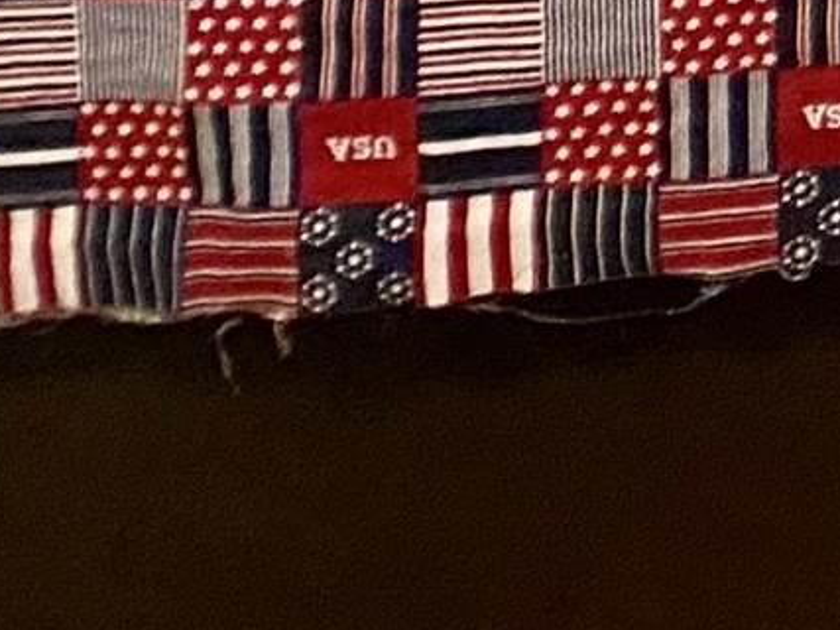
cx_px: 2459
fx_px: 4537
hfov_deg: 8.8
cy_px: -1366
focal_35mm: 187
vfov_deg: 7.0
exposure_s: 1/60
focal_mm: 4.25
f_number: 1.8
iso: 250
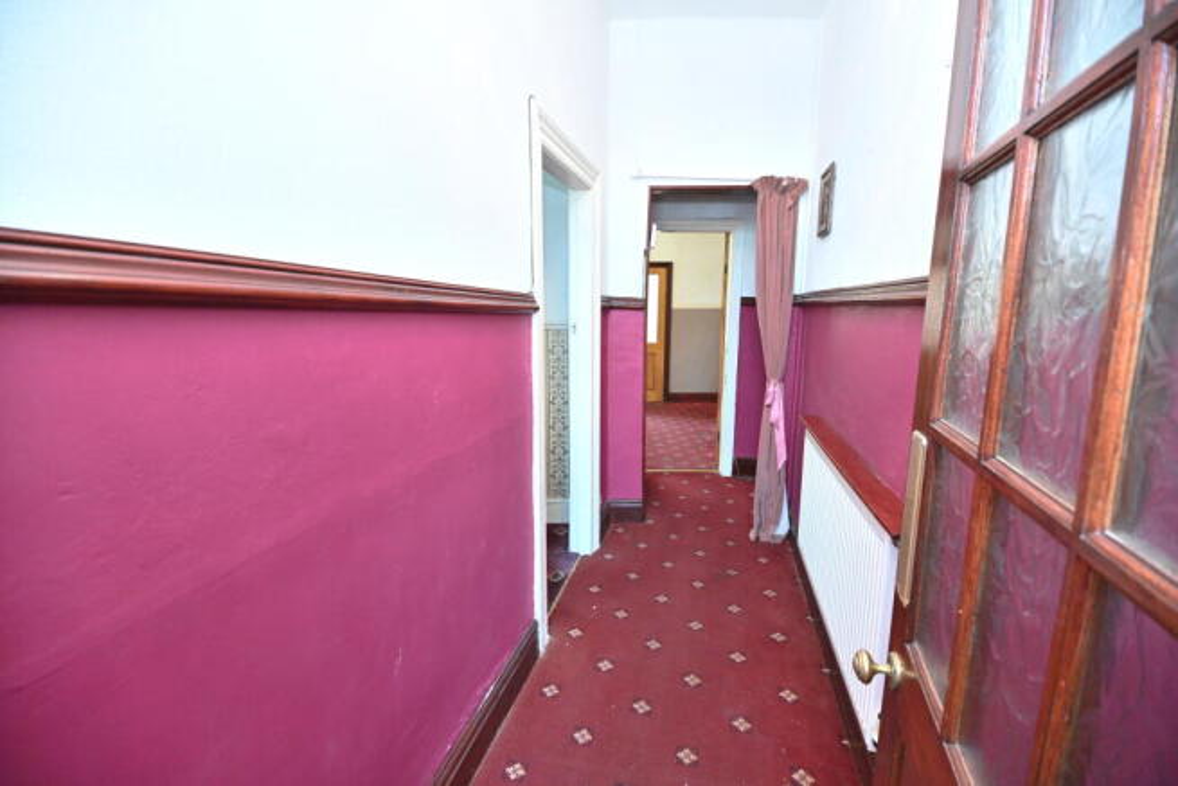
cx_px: 589
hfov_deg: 96.7
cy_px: 393
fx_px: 524
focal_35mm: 16
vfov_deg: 73.8
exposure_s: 1/60
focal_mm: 16
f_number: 5.6
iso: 3600
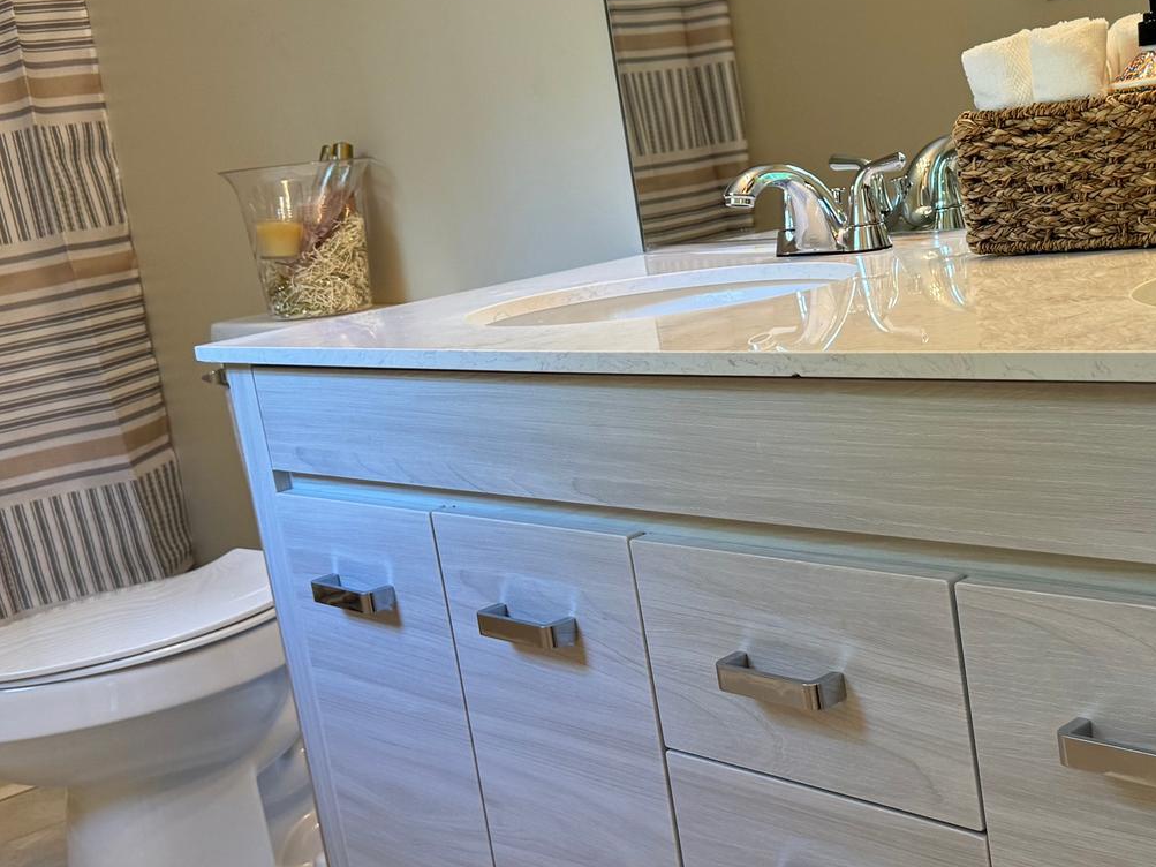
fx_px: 1636
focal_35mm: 49
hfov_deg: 38.2
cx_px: 829
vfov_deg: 29.7
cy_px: 444
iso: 200
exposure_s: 1/60
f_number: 1.78
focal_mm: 6.76
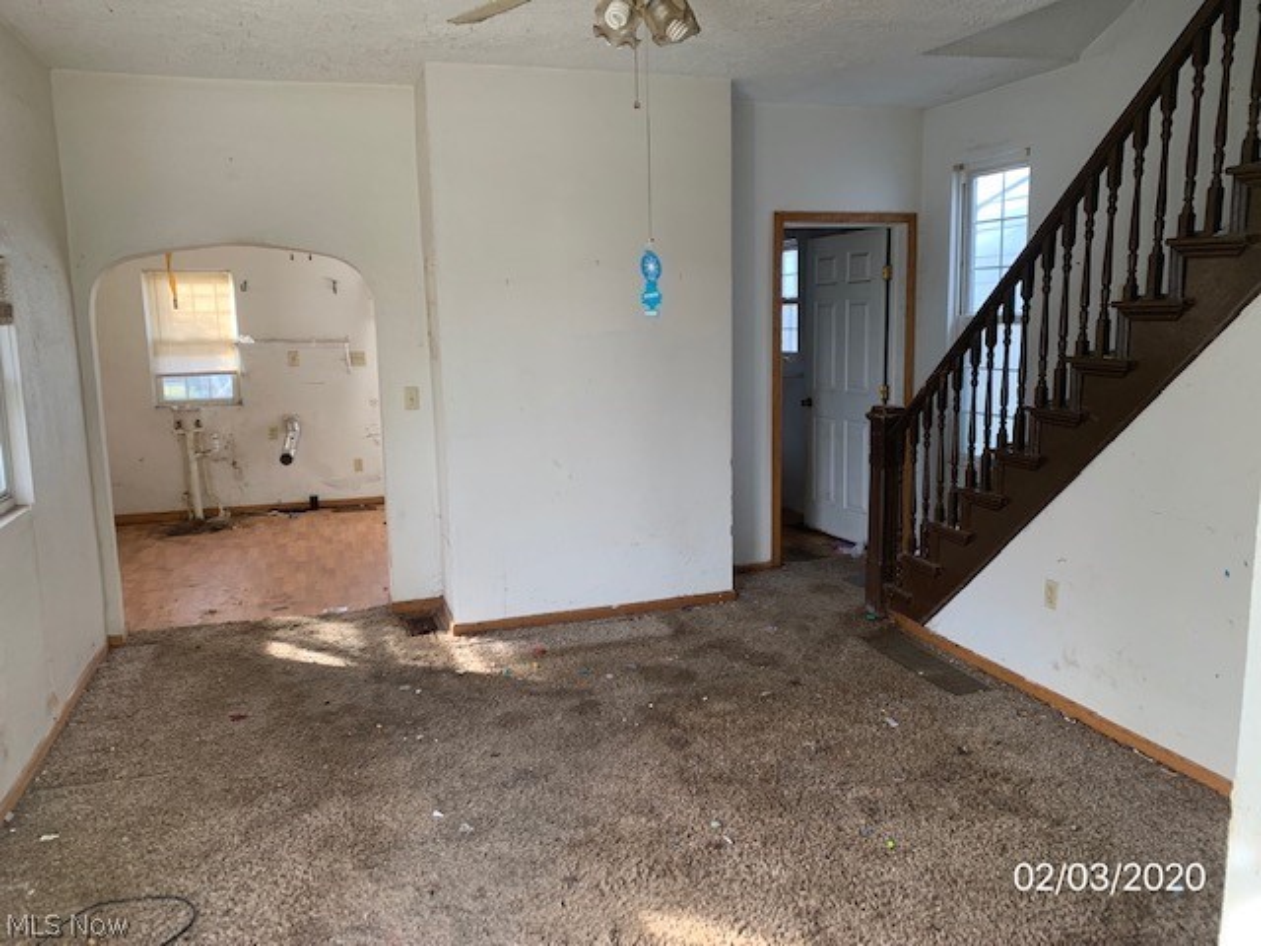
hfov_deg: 67.3
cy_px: 473
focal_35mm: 26
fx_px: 947
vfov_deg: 53.1
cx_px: 630
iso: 50
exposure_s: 1/49
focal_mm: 4.25
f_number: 1.8
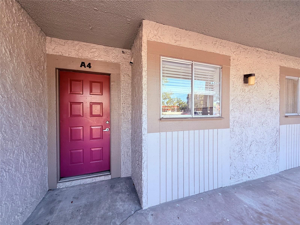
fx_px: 121
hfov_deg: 102.1
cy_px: 112
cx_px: 150
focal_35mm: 14
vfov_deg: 85.7
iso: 50
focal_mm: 2.22
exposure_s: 1/109
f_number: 2.2
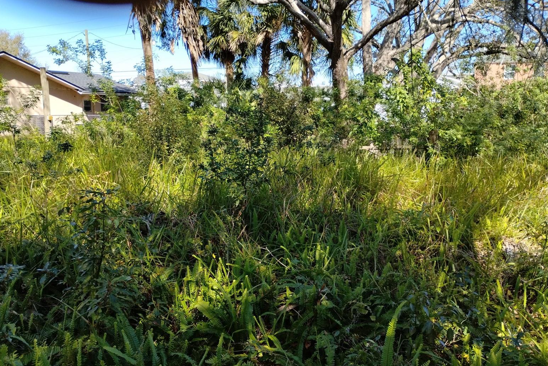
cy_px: 197
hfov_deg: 61.9
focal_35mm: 30
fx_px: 457
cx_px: 271
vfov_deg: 43.6
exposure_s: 1/306
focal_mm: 4.27
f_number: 1.8
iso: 100
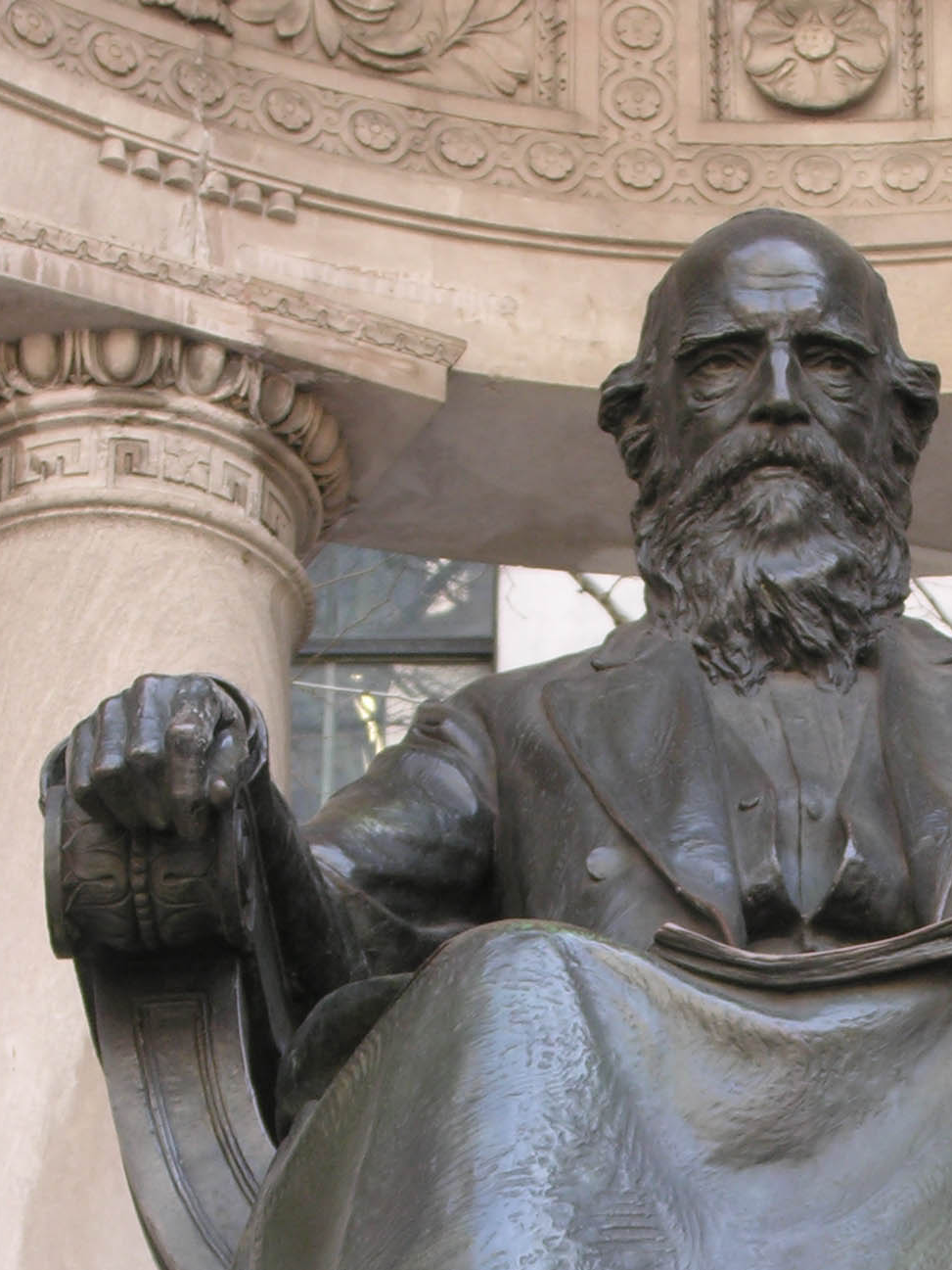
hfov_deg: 9.2
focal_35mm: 161
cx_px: 942
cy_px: 1567
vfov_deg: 12.0
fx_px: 5903
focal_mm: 16.3
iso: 50
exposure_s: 1/25.8
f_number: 4.1
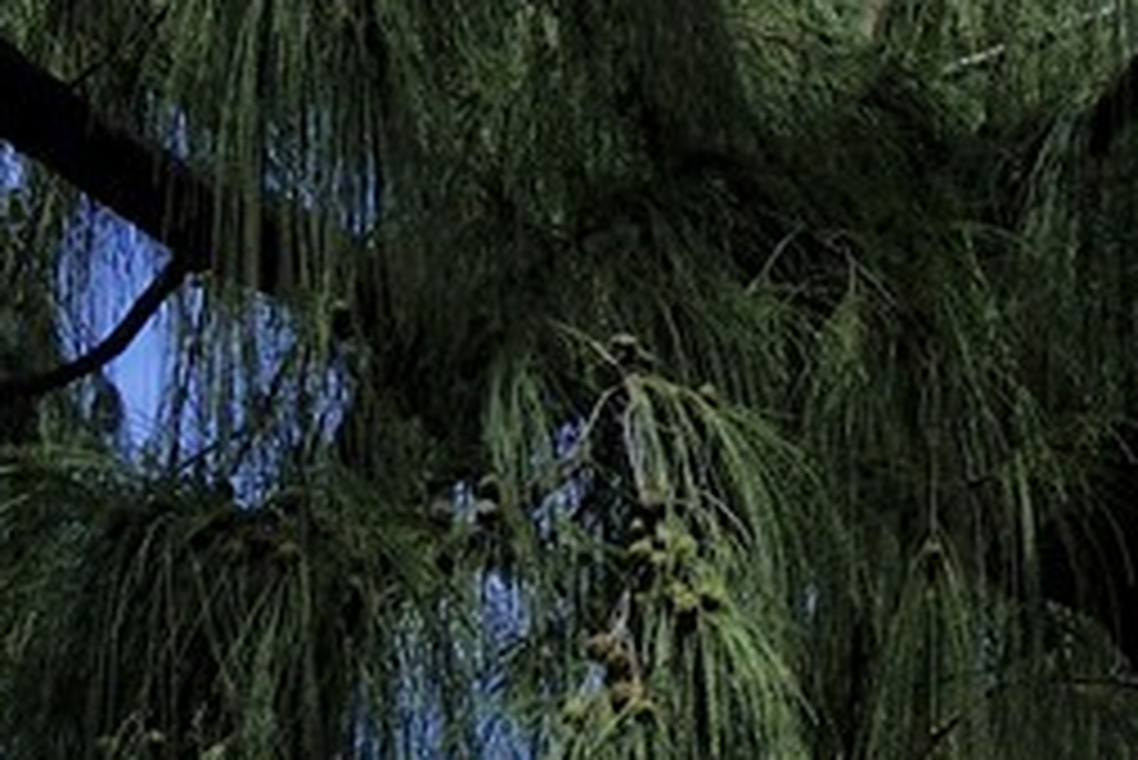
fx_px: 8381
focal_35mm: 265
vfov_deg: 4.8
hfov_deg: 7.7
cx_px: -396
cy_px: 2838
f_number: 13
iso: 200
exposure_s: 1/200
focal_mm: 42
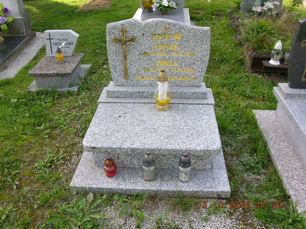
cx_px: 153
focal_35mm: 35
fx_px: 309
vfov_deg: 40.7
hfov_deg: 52.6
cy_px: 114
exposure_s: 1/64.5
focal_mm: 8.9
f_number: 4
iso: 50
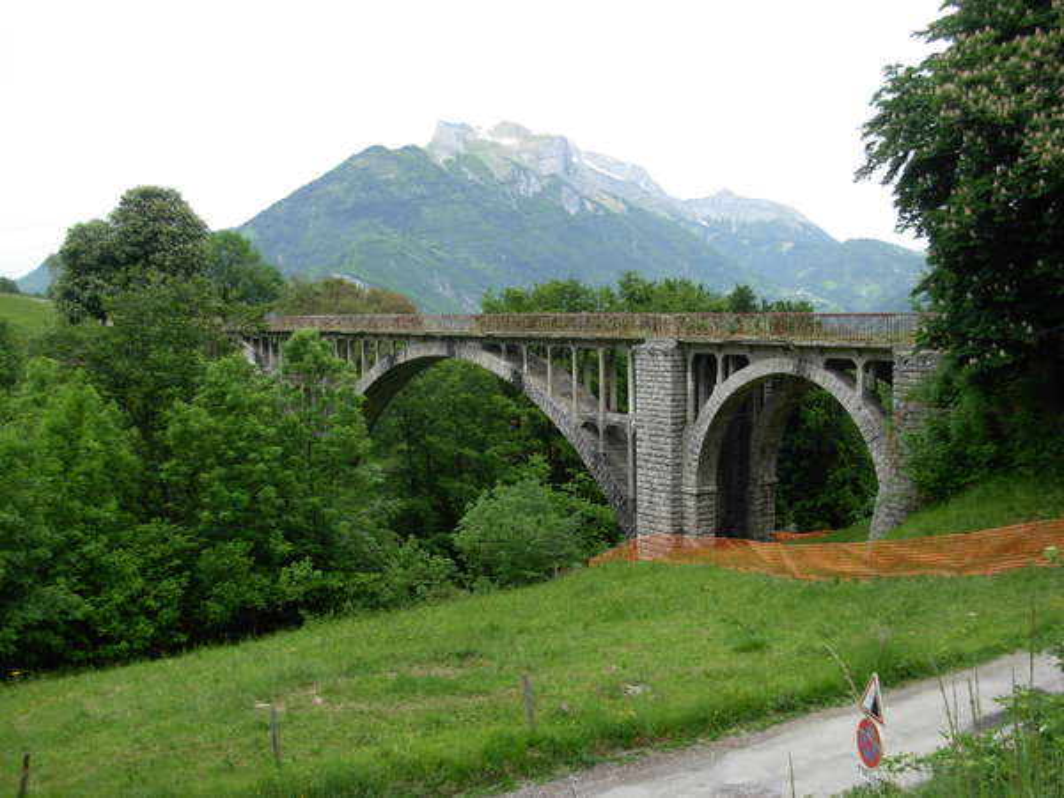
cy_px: 399
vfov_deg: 37.7
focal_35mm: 38
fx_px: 1168
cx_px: 532
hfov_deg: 49.0
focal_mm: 6.3
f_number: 2.9
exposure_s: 1/542
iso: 79
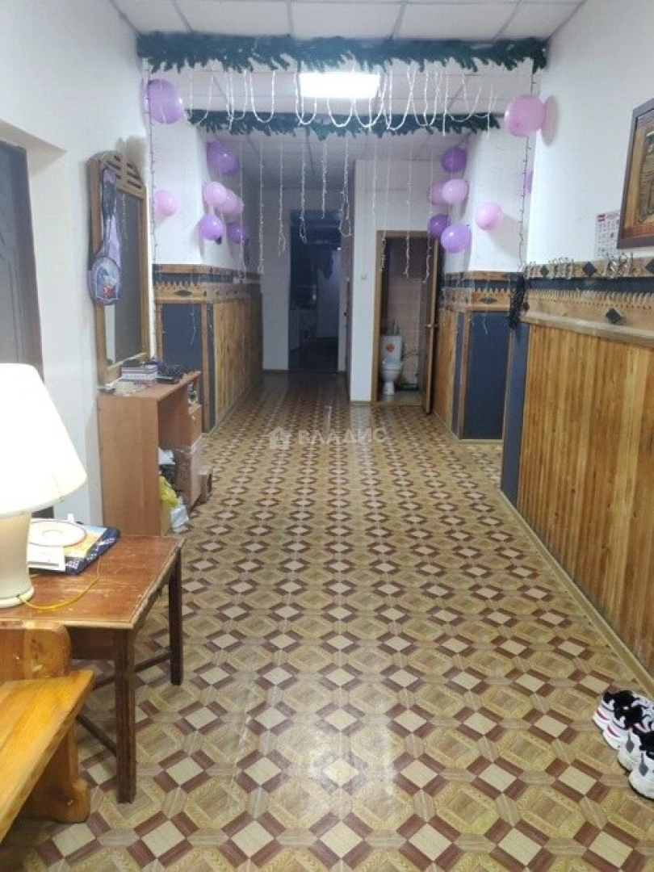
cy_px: 436
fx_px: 630
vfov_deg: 69.4
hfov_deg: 54.9
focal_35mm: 25
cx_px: 327
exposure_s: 1/33
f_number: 1.7
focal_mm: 4.25
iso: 1000
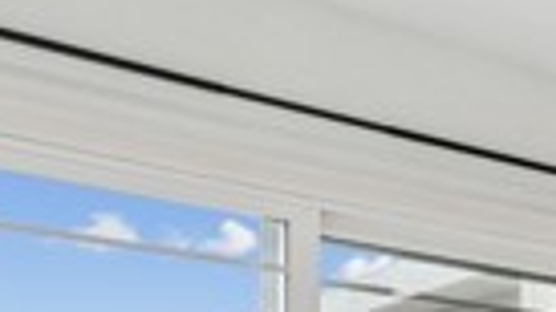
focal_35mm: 79
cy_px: 543
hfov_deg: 19.0
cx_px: 1051
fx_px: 1171
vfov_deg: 13.7
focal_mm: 16.3
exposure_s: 1/6
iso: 100
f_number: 13
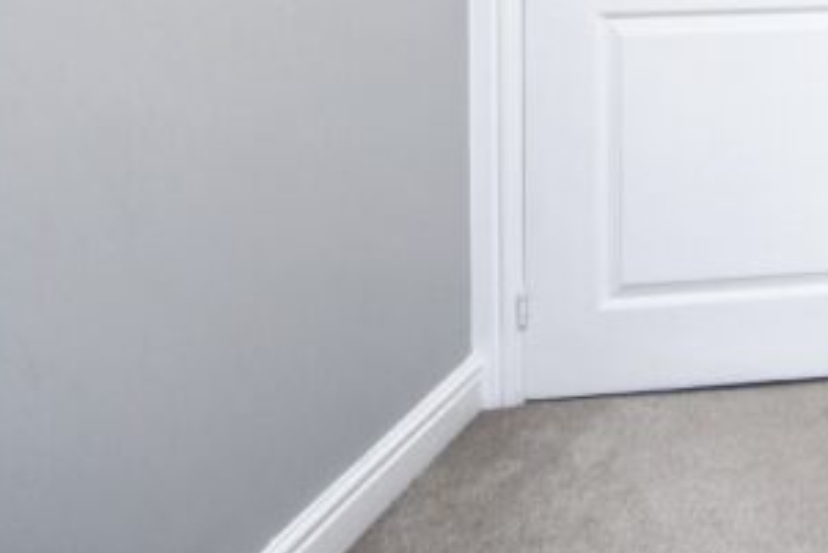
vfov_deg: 23.4
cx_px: 1243
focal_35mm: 51
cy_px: -168
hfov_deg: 27.2
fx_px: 1174
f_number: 4.5
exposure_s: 1/13
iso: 560
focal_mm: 10
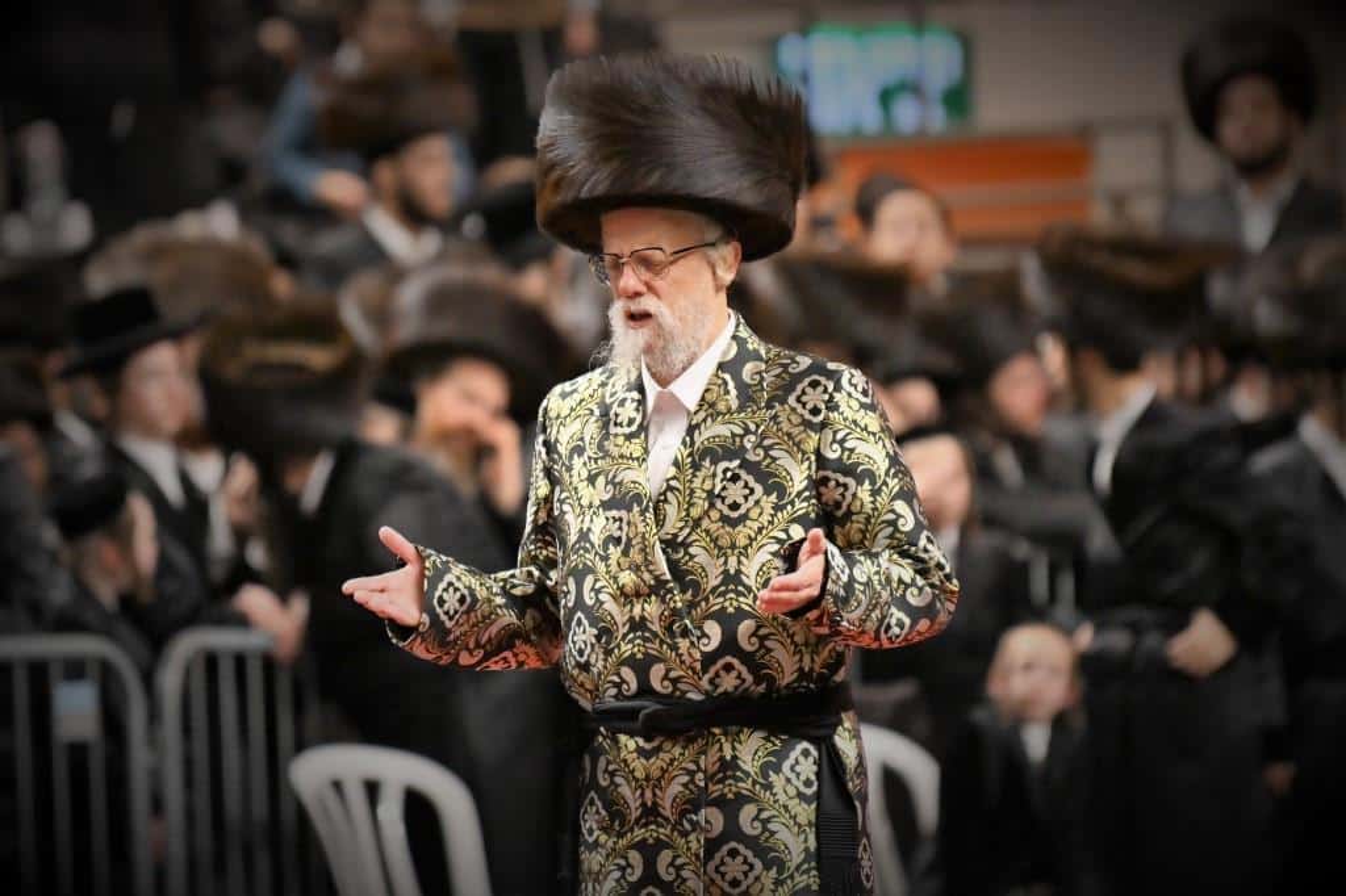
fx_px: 11212
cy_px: 448
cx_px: 673
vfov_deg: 4.6
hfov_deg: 6.9
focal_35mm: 300
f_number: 2.8
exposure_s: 1/200
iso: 640
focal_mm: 200
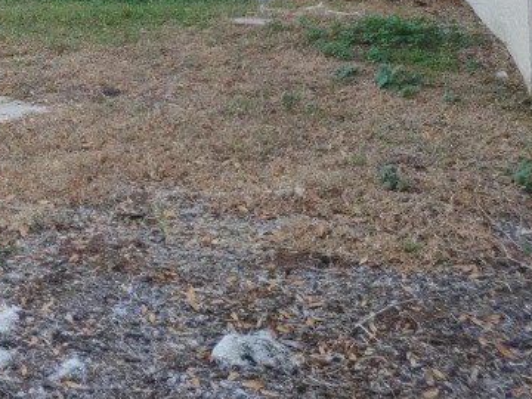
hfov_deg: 23.3
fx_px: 1137
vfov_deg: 18.4
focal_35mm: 74
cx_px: -161
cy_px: -136
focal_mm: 5.58
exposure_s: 1/120
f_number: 1.8
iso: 50
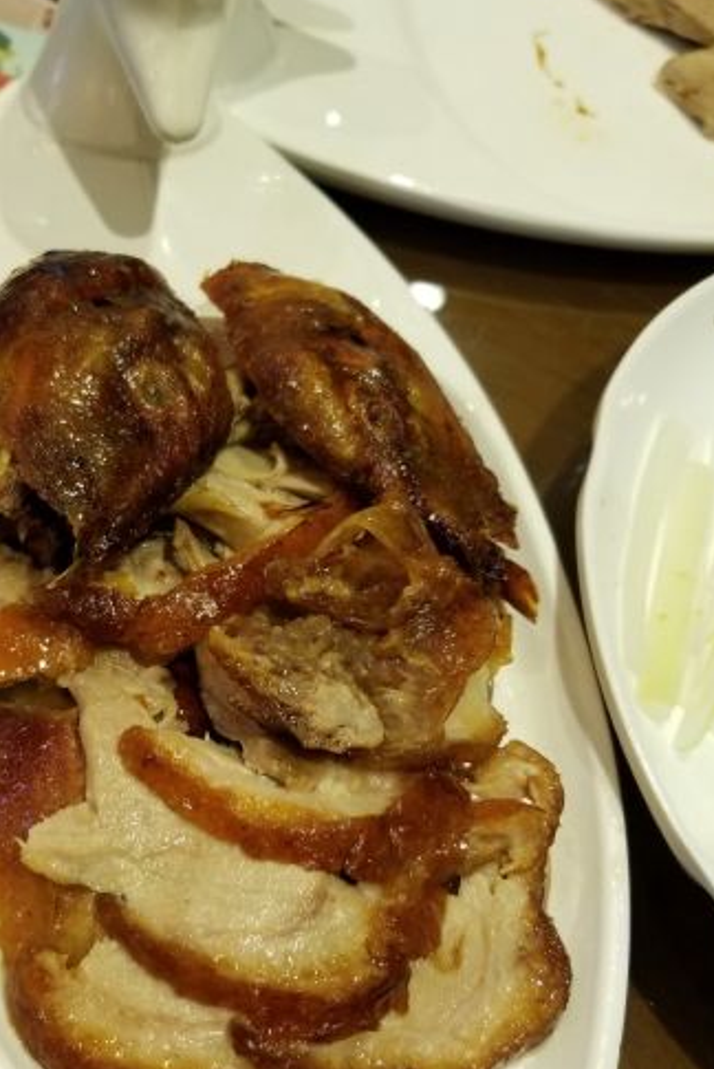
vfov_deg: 49.3
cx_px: 188
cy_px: 630
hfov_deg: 33.6
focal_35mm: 39
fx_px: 1159
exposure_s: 1/33
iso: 160
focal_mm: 4.25
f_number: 1.7
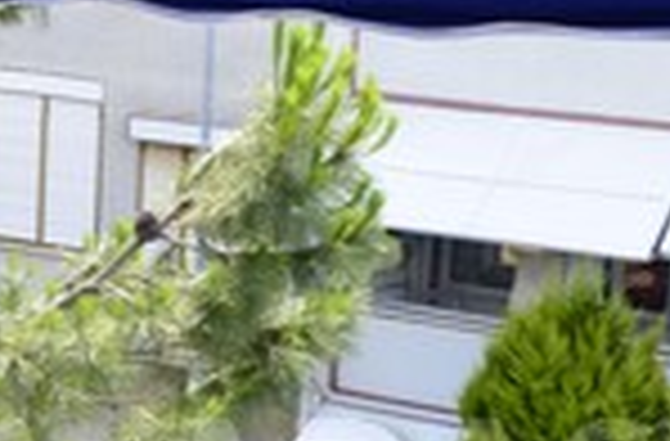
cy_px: 508
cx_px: 148
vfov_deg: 10.4
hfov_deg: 15.9
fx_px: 2391
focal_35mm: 129
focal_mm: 18
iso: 280
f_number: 9.5
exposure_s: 1/60
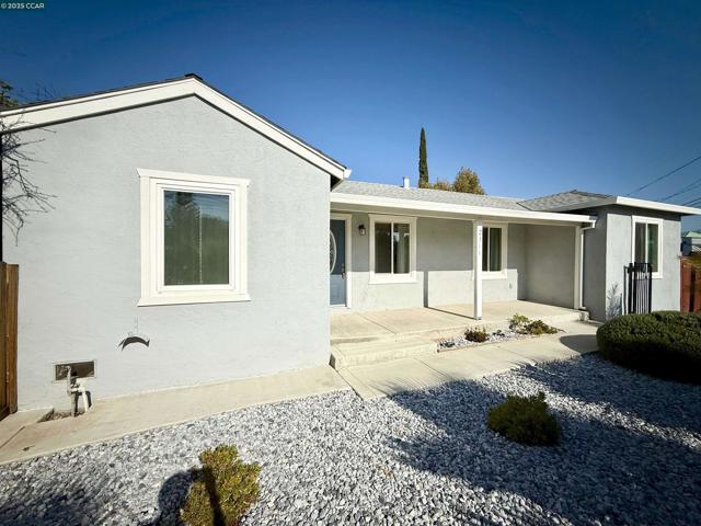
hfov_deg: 102.1
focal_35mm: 14
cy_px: 263
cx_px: 350
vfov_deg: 85.7
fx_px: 284
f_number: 2.2
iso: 50
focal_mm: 2.22
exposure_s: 1/6803
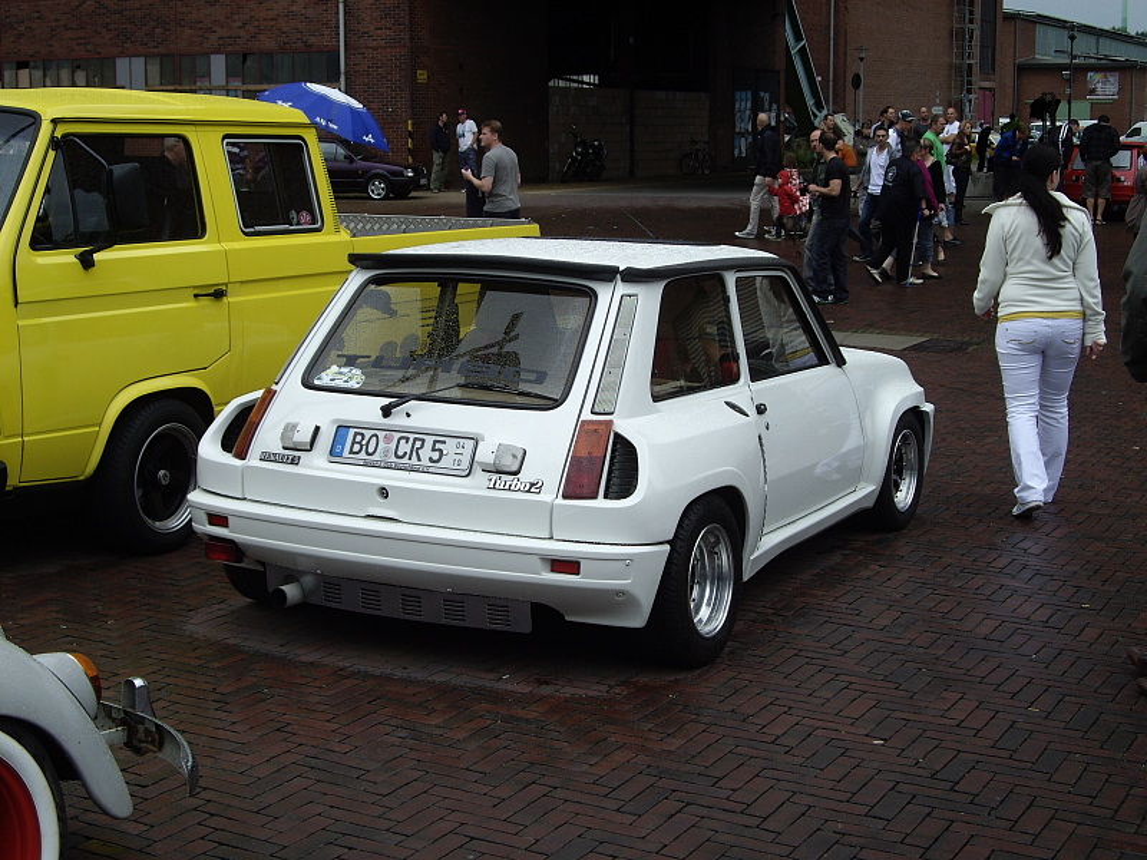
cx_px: 574
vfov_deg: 26.6
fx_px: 1822
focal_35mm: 55
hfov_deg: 34.9
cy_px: 430
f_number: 3.4
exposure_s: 1/250
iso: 100
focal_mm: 11.5
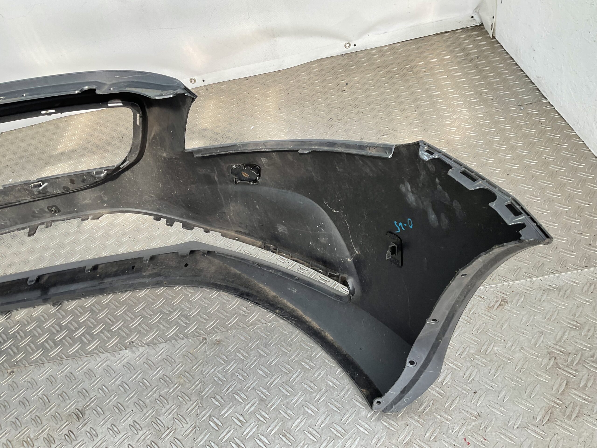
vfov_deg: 48.2
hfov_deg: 61.7
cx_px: 298
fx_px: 500
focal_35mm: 29
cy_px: 224
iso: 20
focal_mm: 3
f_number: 1.8
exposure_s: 1/120
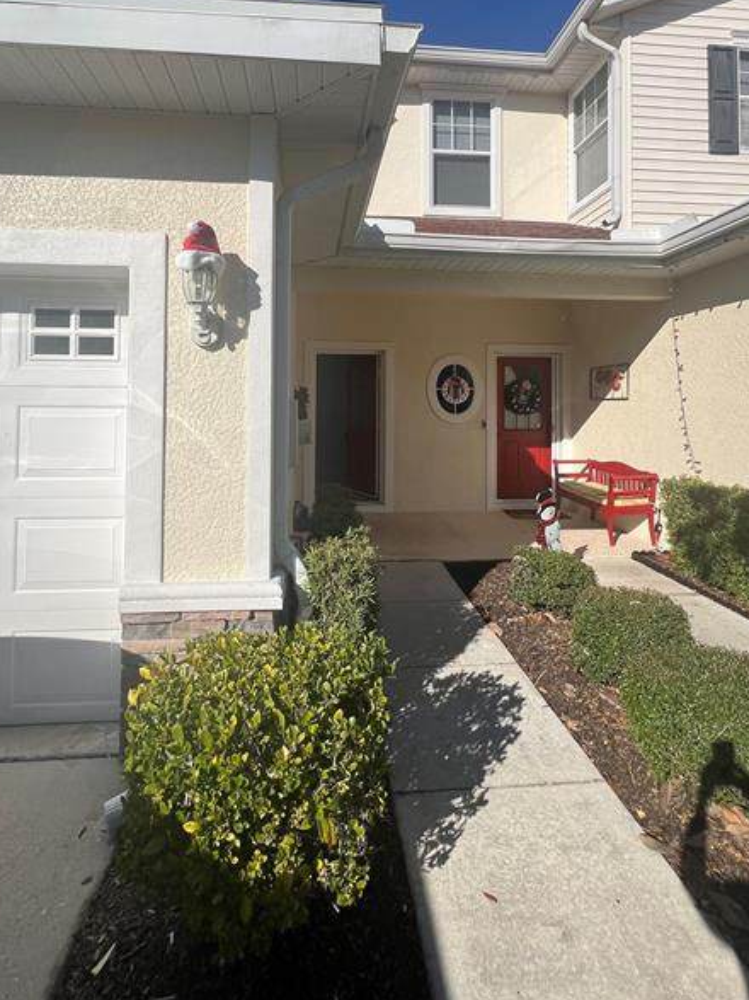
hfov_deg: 74.6
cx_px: 354
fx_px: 491
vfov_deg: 89.7
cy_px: 392
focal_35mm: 17
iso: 32
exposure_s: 1/3215
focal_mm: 1.57
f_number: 1.8
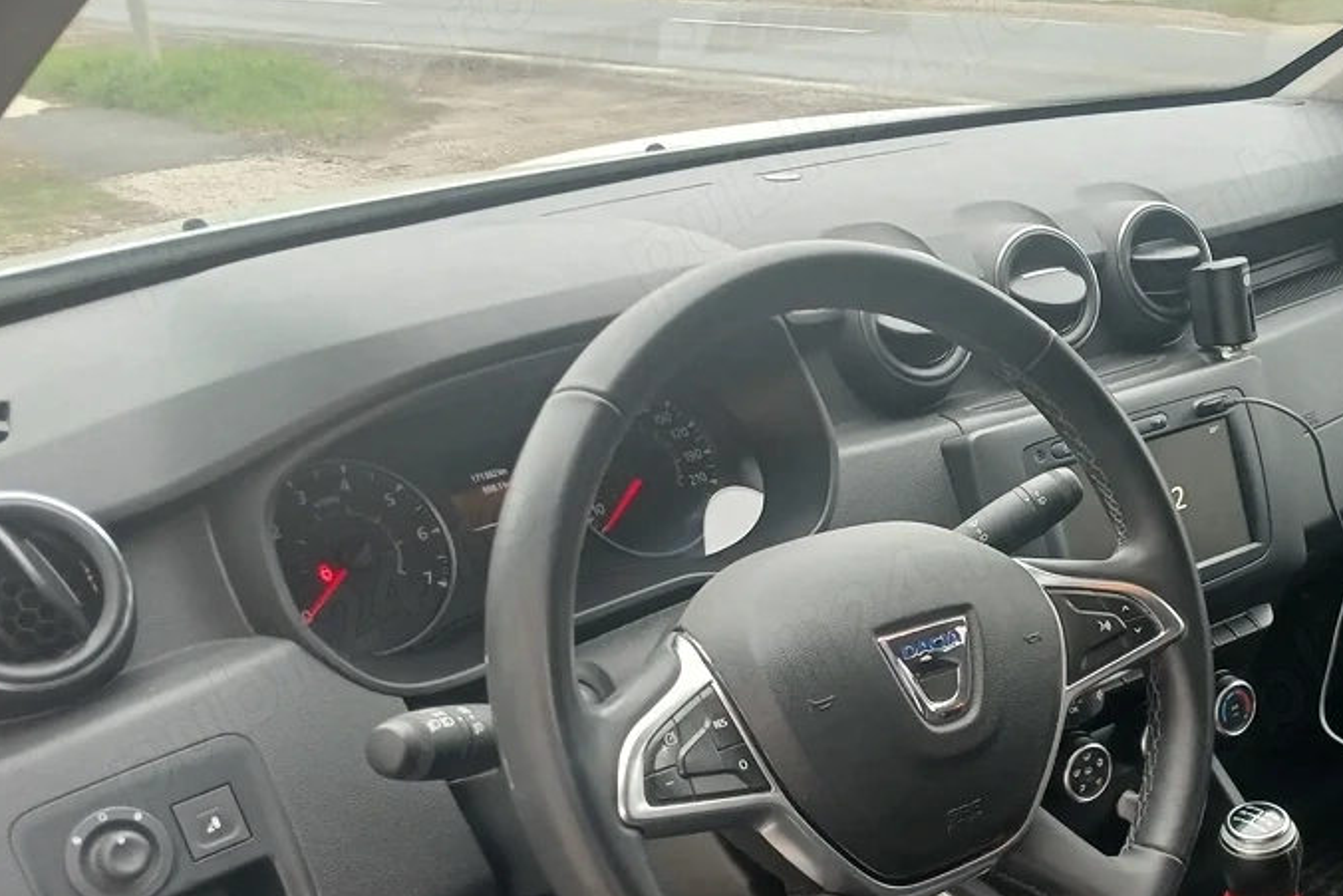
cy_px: 662
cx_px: 968
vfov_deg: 32.8
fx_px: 1492
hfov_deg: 47.1
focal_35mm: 40
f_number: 1.8
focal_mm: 3.98
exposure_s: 1/50
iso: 50
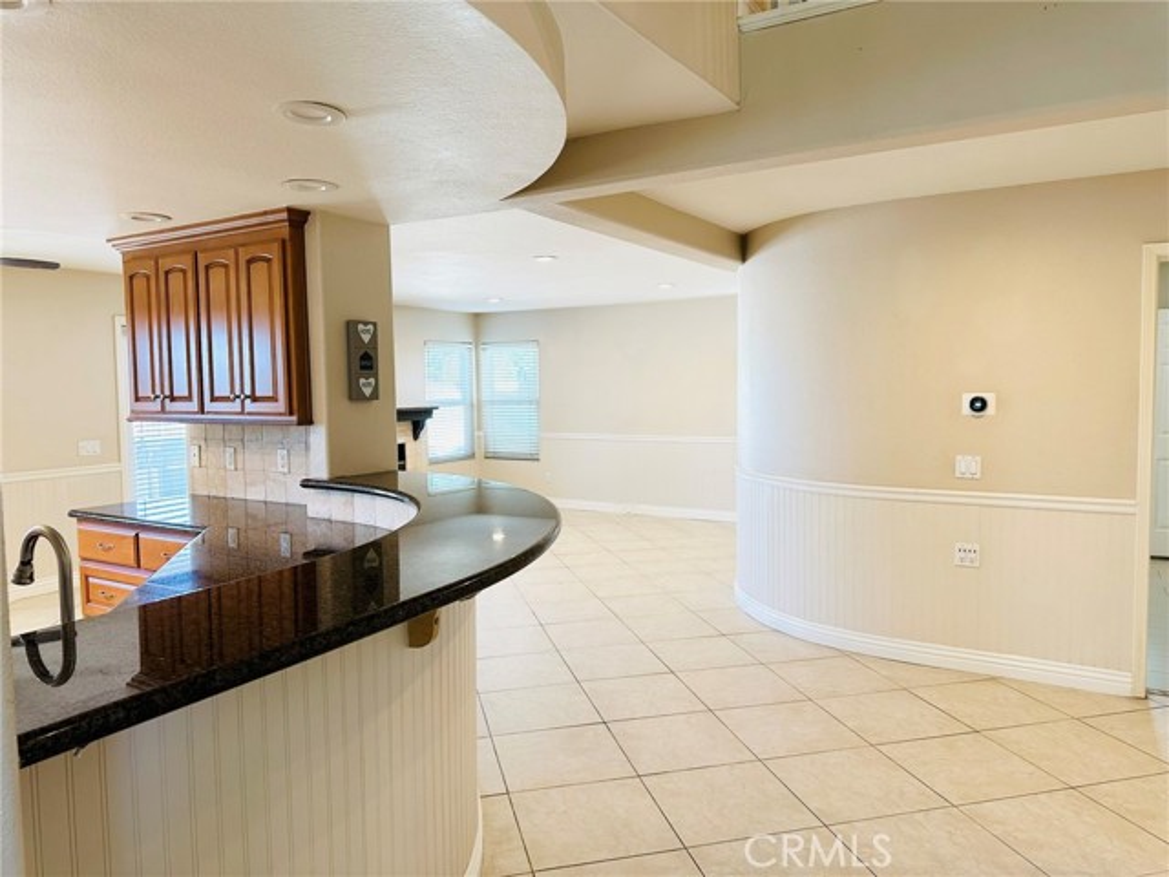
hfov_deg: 71.6
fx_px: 810
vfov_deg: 56.8
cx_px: 584
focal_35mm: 24
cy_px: 438
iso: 200
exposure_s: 1/120
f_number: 1.78
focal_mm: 6.86
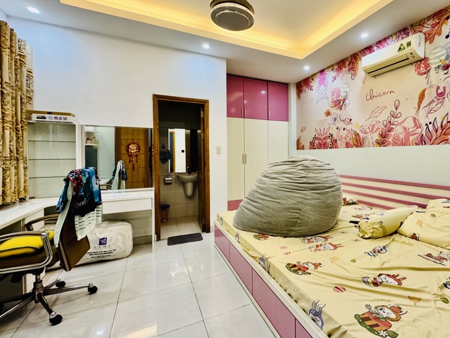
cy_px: 157
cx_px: 283
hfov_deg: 86.0
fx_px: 234
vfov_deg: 71.5
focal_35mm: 18
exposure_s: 1/100
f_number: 2.2
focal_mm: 2.22
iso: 320
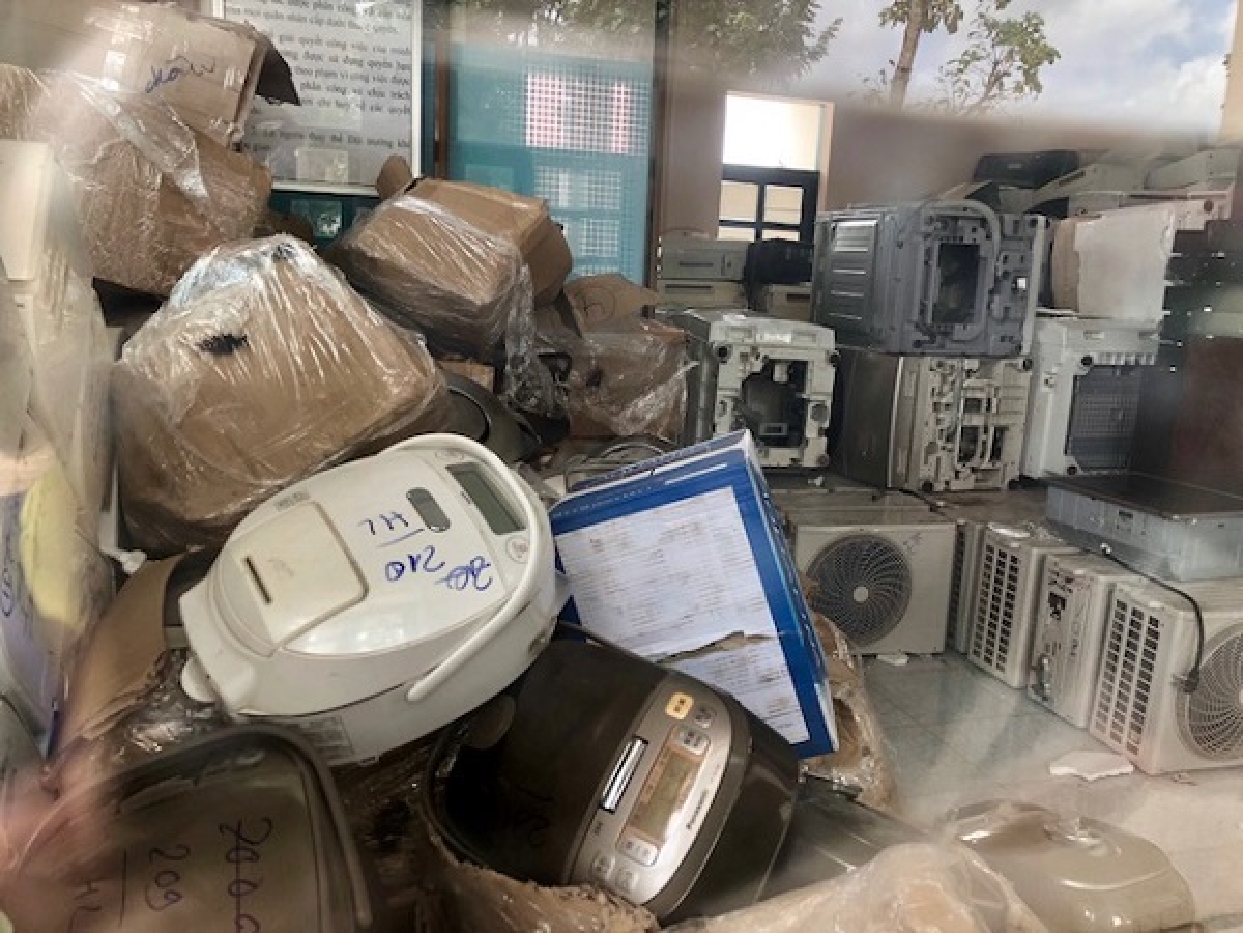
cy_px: 466
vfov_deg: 49.7
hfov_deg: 63.4
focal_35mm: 28
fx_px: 1005
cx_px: 622
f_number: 1.8
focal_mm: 3.99
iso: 40
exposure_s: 1/120
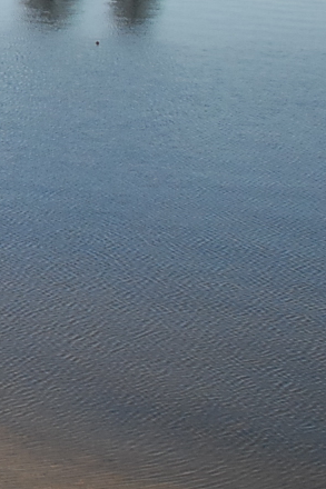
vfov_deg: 16.4
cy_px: -128
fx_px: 1618
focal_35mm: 119
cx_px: -564
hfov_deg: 9.6
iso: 640
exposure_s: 1/4000
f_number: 5.6
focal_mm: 18
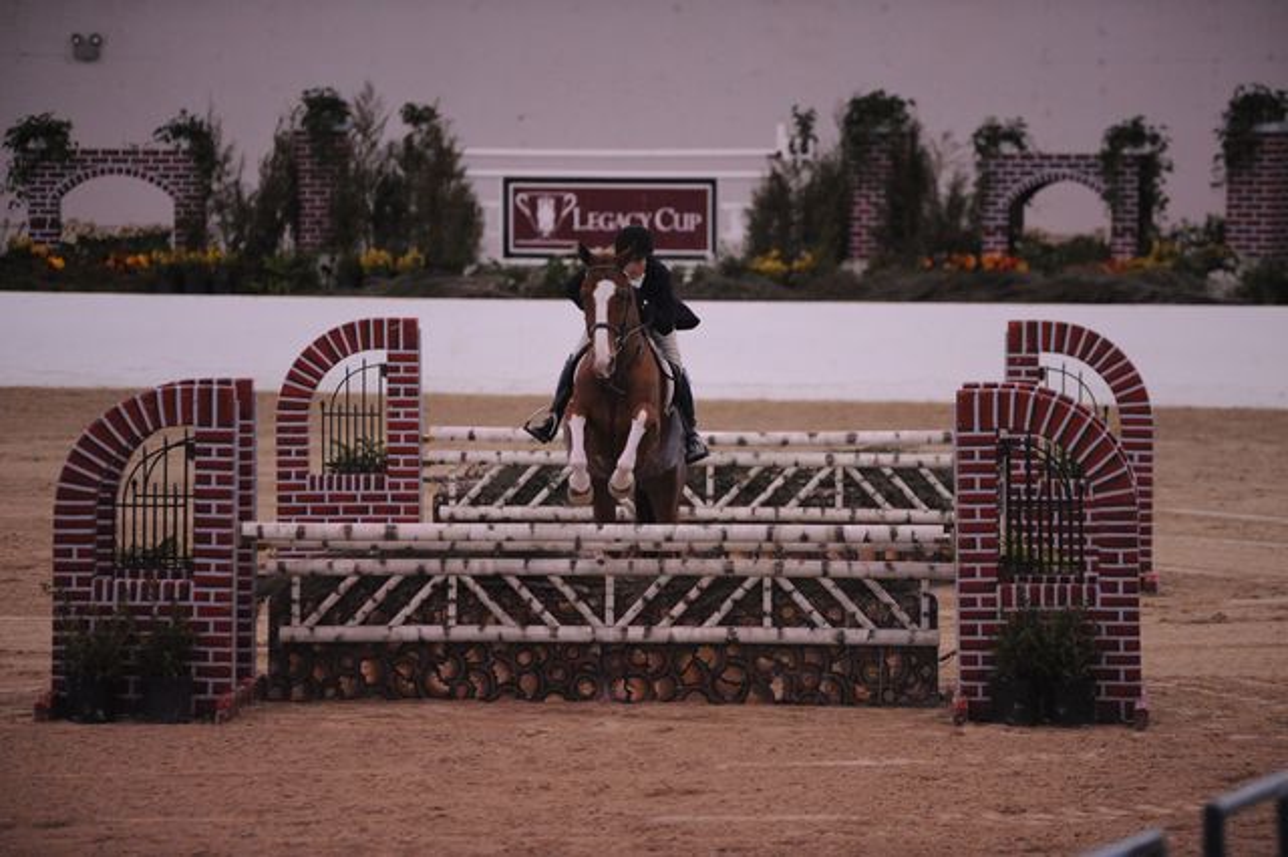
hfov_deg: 10.3
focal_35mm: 200
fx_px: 7152
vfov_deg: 6.9
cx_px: 644
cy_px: 428
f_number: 2.8
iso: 5000
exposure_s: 1/400
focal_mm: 200
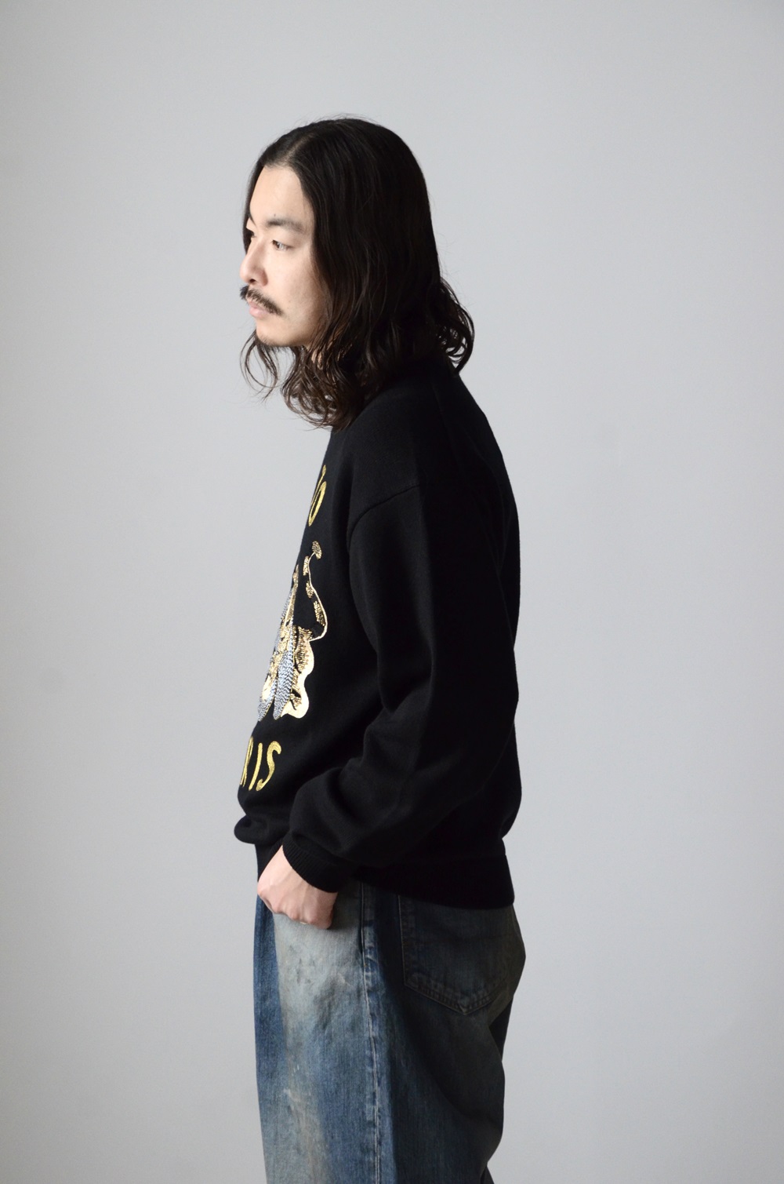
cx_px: 392
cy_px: 592
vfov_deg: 21.9
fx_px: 3050
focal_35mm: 93
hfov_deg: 14.6
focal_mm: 62
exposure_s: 1/50
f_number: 5
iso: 1600
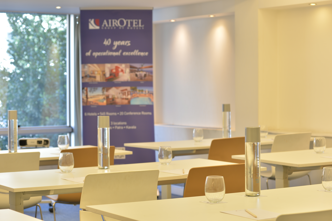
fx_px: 737
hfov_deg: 25.4
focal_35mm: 80
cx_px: 166
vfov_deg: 17.0
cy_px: 110
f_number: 6.3
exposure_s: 1/10
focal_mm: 80
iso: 100
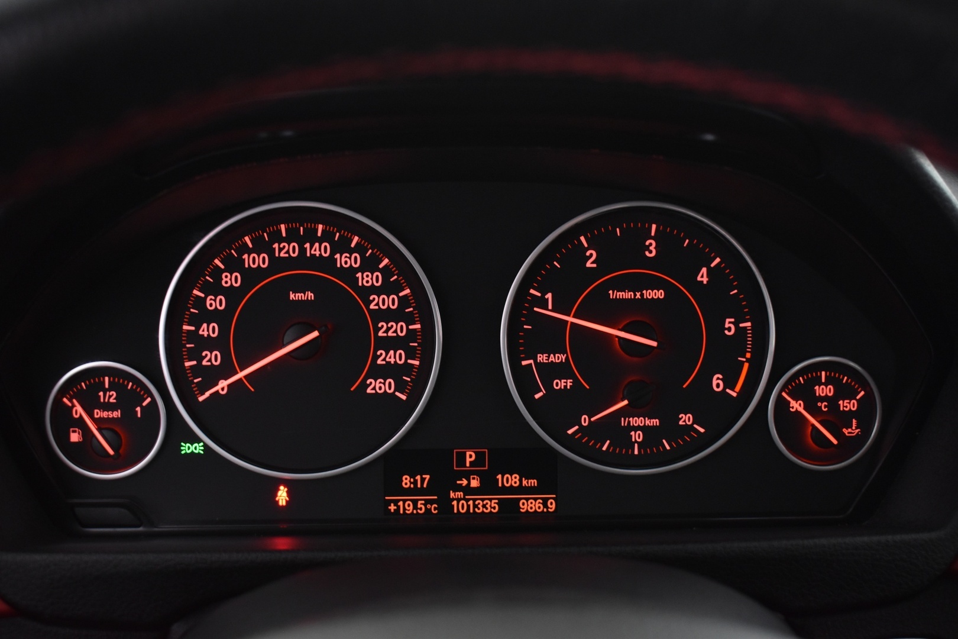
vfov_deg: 29.9
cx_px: 479
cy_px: 320
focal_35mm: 45
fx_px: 1197
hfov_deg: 43.6
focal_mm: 30
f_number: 5.6
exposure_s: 1/13
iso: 1250
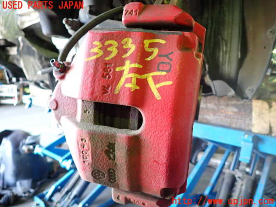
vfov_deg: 54.9
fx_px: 199
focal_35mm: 25
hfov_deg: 69.4
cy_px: 104
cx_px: 138
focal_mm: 4.5
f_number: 2
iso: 250
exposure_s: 1/30
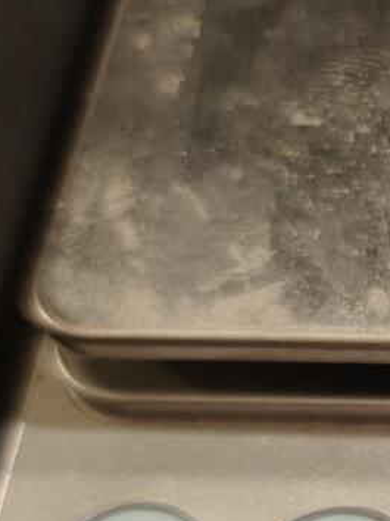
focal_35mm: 117
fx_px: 1760
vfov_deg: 16.6
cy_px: 487
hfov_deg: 11.0
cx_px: 890
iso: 125
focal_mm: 6.06
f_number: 1.6
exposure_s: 1/100
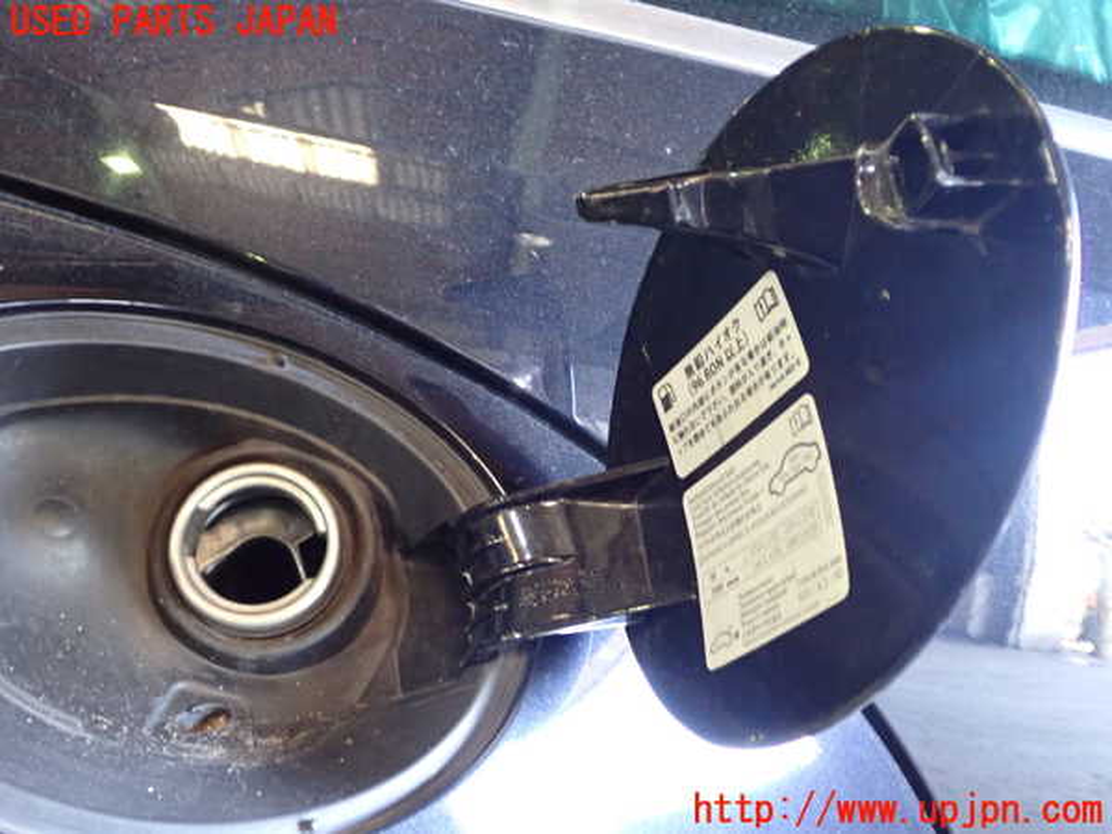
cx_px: 556
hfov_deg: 51.4
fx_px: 1156
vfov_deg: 39.7
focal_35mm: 36
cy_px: 417
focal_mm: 6.37
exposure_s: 1/20
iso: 800
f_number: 2.5
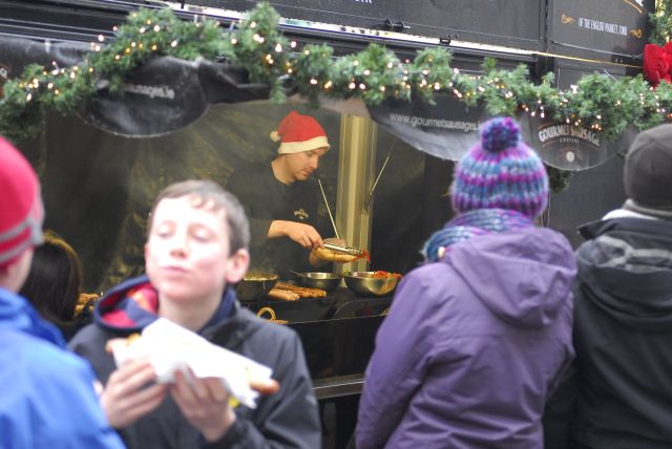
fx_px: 1457
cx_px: 336
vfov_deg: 17.5
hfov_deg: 26.0
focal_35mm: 78
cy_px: 224
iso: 500
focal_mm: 52
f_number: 2.8
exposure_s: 1/80
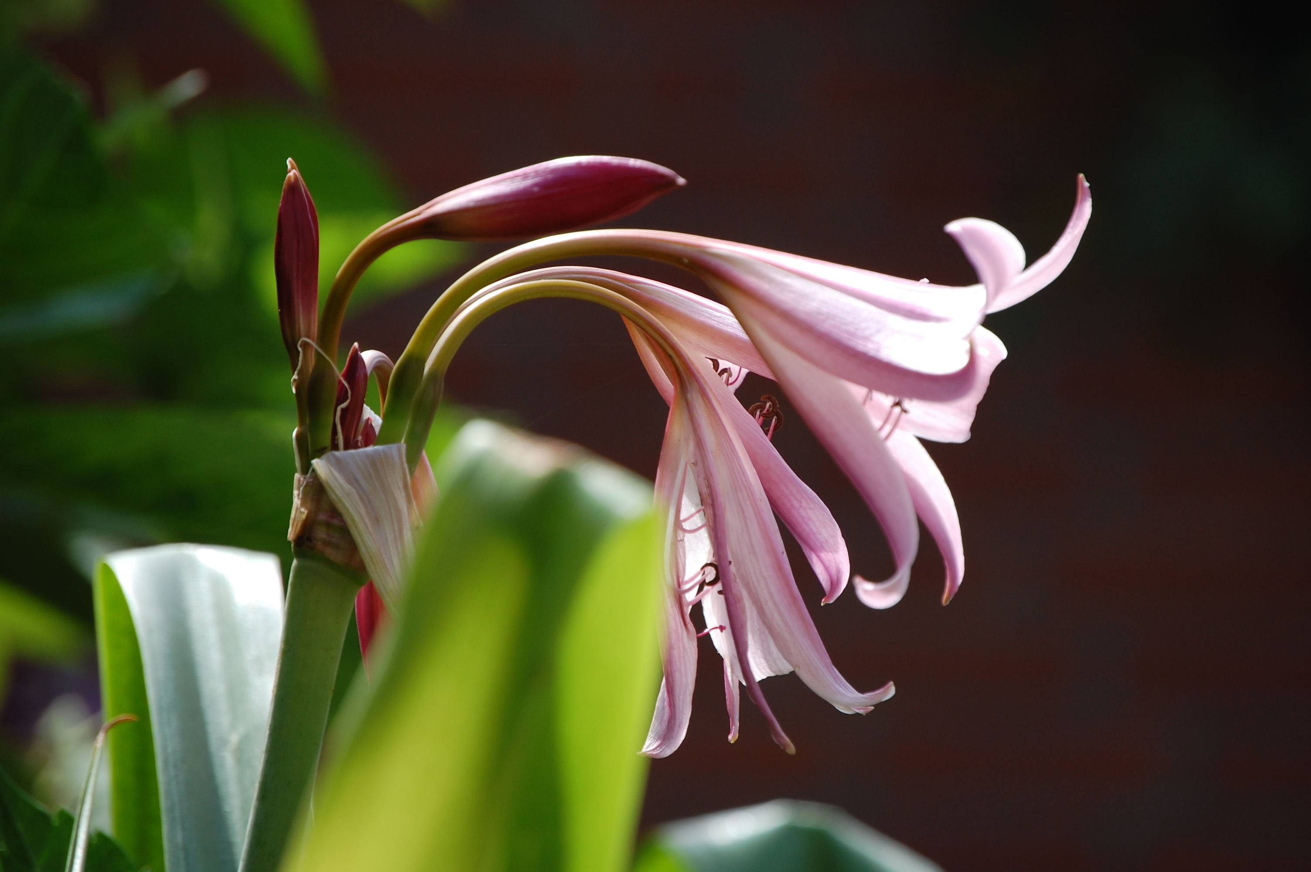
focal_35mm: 300
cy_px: 436
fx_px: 10915
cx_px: 656
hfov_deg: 6.9
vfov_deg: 4.6
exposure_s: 1/400
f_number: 8
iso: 200
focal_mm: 200
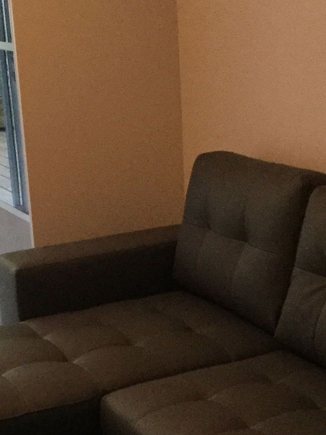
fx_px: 1092
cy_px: 335
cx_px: 153
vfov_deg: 22.3
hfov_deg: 17.0
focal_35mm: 87
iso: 250
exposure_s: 1/30
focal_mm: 3.3
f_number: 2.4
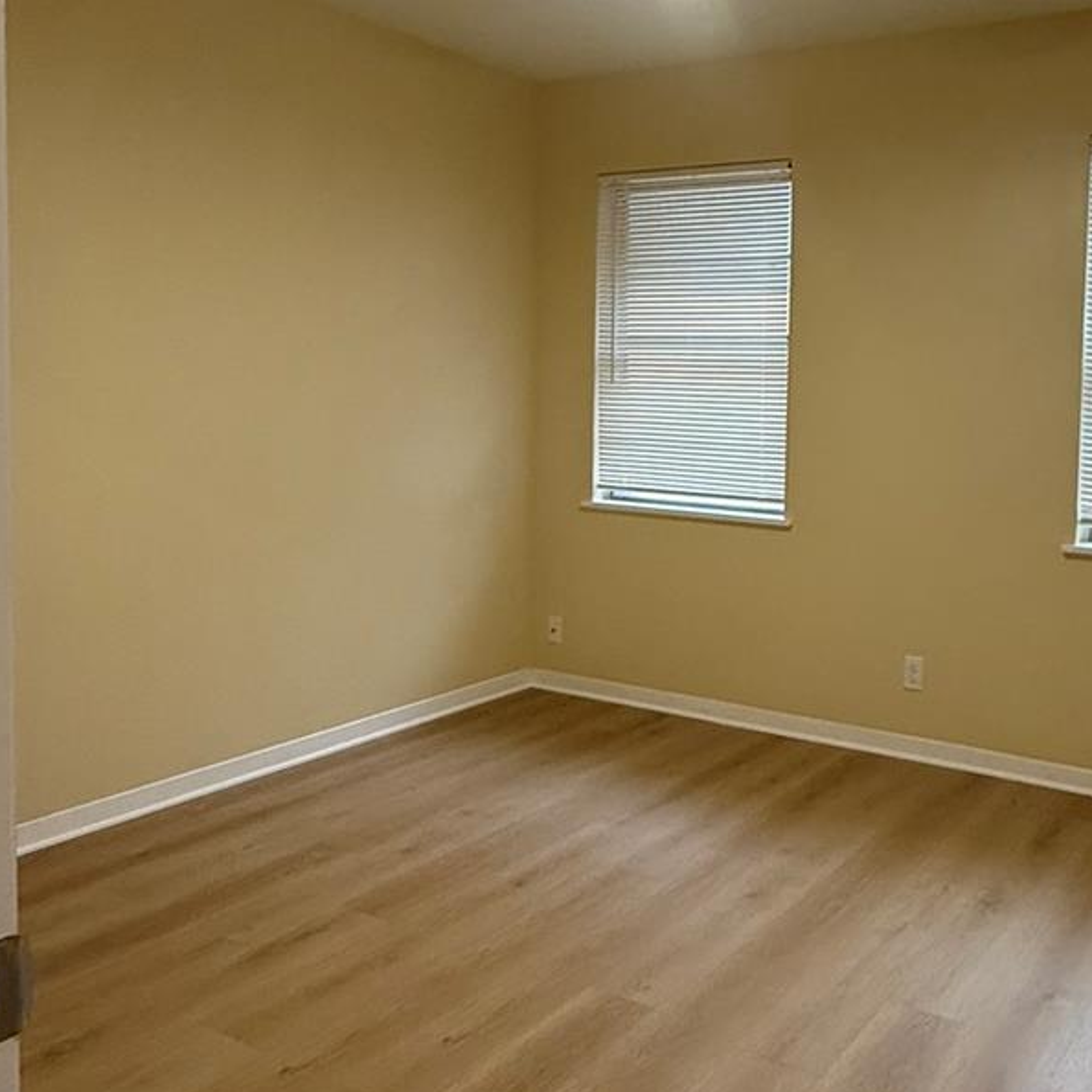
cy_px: 469
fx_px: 1142
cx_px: 772
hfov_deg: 49.7
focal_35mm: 32
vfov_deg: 50.9
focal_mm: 2.22
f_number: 2.2
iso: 400
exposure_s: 1/120
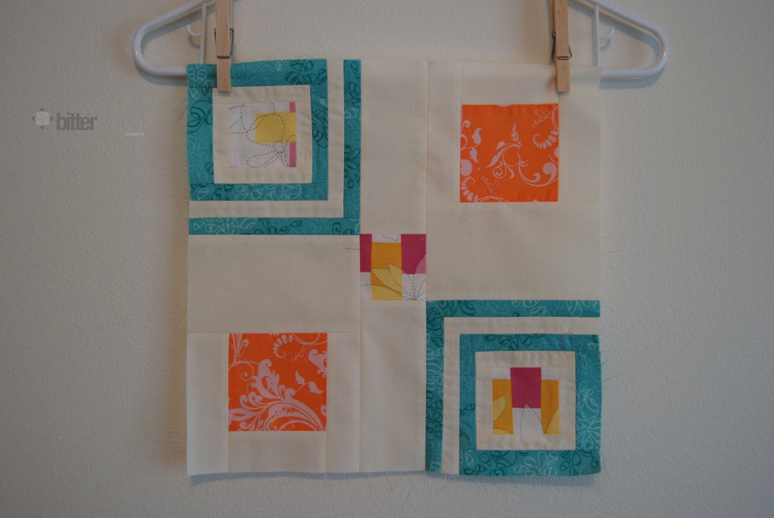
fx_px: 839
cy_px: 259
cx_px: 387
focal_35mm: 39
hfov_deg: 49.5
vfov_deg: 34.3
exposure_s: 1/30
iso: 220
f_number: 4
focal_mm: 26
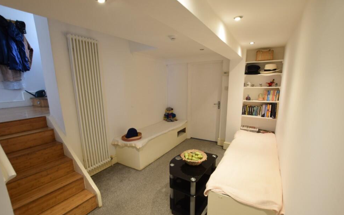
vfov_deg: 71.1
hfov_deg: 97.8
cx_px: 165
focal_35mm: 16
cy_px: 117
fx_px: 150
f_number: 5.6
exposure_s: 1/1.6
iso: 100
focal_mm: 10
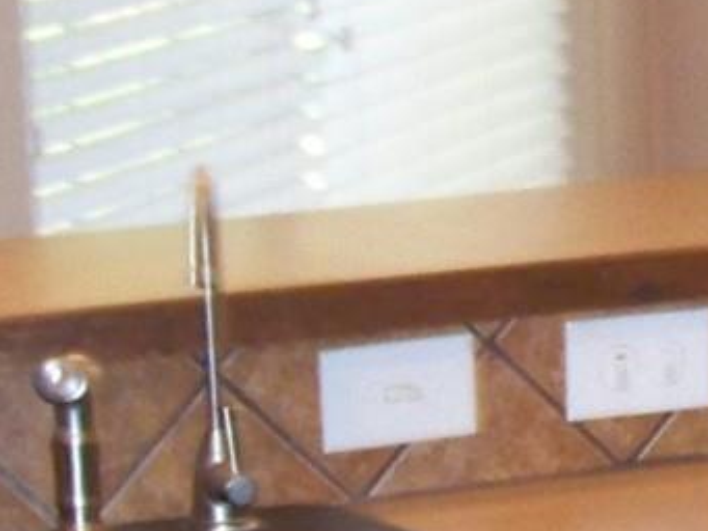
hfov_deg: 9.0
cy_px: 371
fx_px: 4419
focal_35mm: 216
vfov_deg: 6.9
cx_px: 1026
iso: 200
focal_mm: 5.85
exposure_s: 1/30
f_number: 2.8
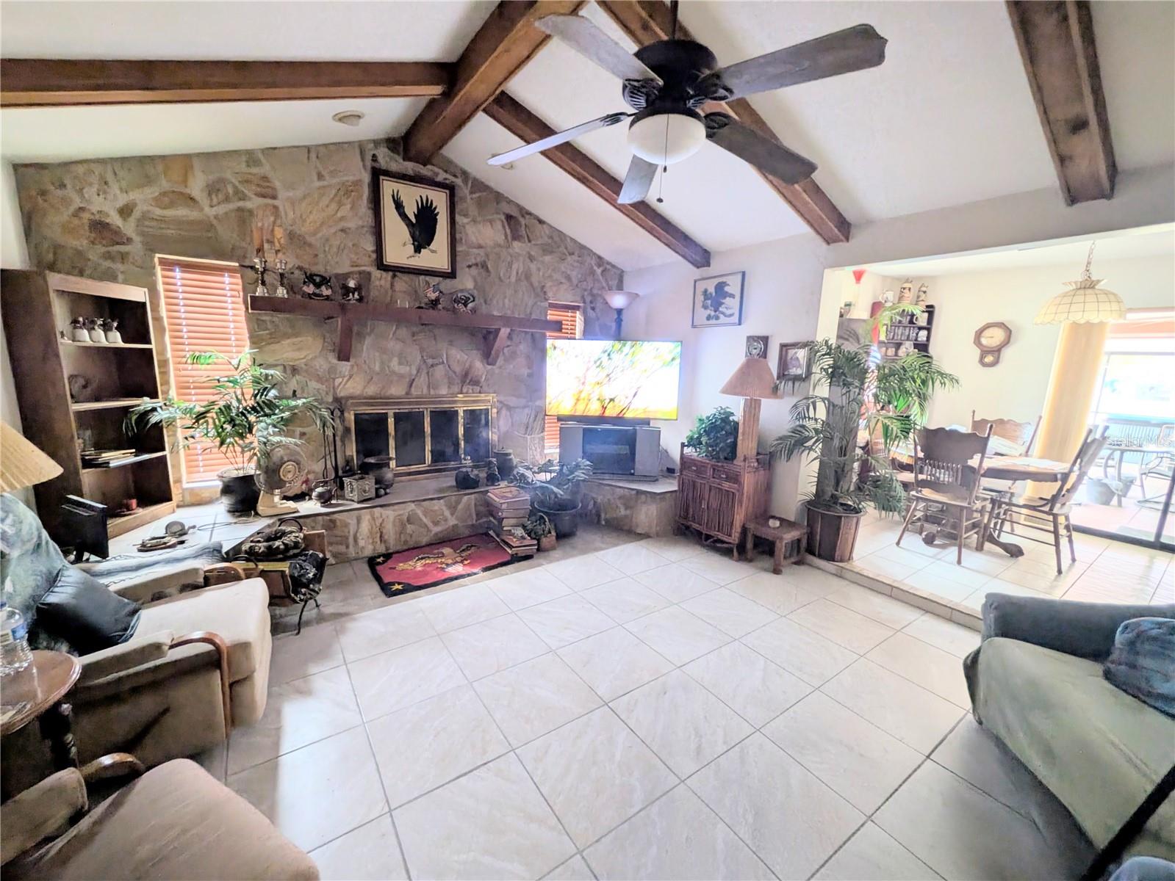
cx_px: 588
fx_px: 475
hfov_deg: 102.1
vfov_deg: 85.7
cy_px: 440
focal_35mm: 14
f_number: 2.2
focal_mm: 1.83
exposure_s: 1/12
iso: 137
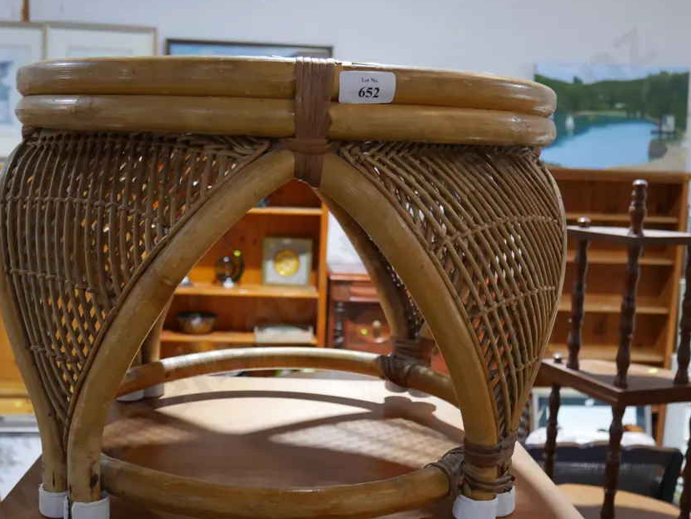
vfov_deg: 34.3
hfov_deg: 44.7
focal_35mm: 42
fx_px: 839
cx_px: 305
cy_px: 296
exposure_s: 1/60
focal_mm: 17
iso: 640
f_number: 4
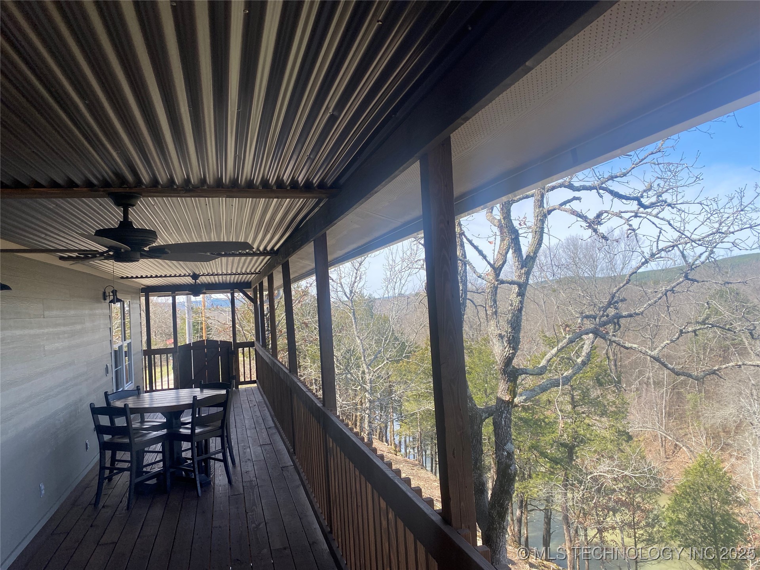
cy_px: 285
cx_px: 380
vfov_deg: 53.1
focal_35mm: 26
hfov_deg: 67.3
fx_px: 571
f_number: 1.8
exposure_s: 1/673
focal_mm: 4.25
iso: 32
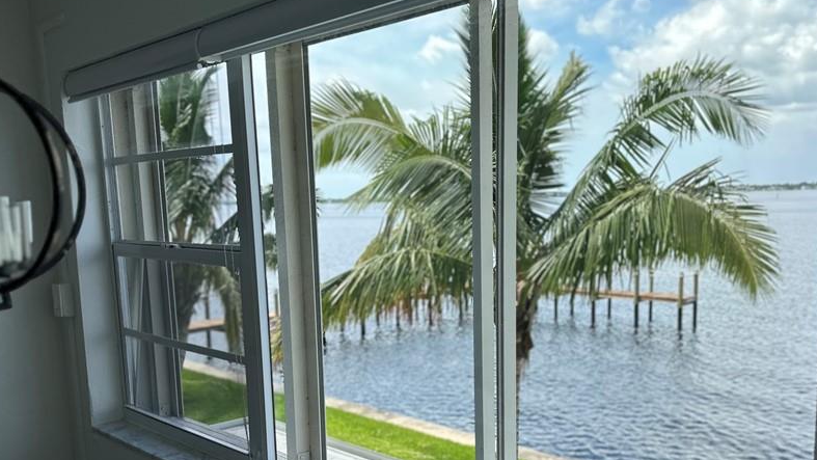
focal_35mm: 34
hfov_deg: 57.9
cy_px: 300
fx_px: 737
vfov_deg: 34.4
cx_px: 442
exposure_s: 1/1916
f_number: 1.78
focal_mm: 6.86
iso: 80
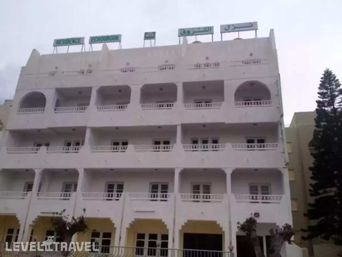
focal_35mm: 35
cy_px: 128
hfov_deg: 52.6
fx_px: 346
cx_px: 171
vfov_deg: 40.7
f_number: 2.4
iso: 50
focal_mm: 4.28
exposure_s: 1/1672
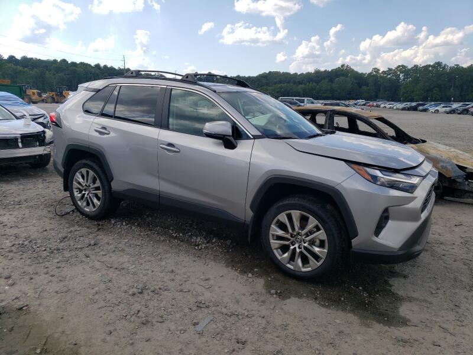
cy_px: 178
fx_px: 355
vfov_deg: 53.1
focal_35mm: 26
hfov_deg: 67.3
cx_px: 236
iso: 50
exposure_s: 1/3333
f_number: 1.5
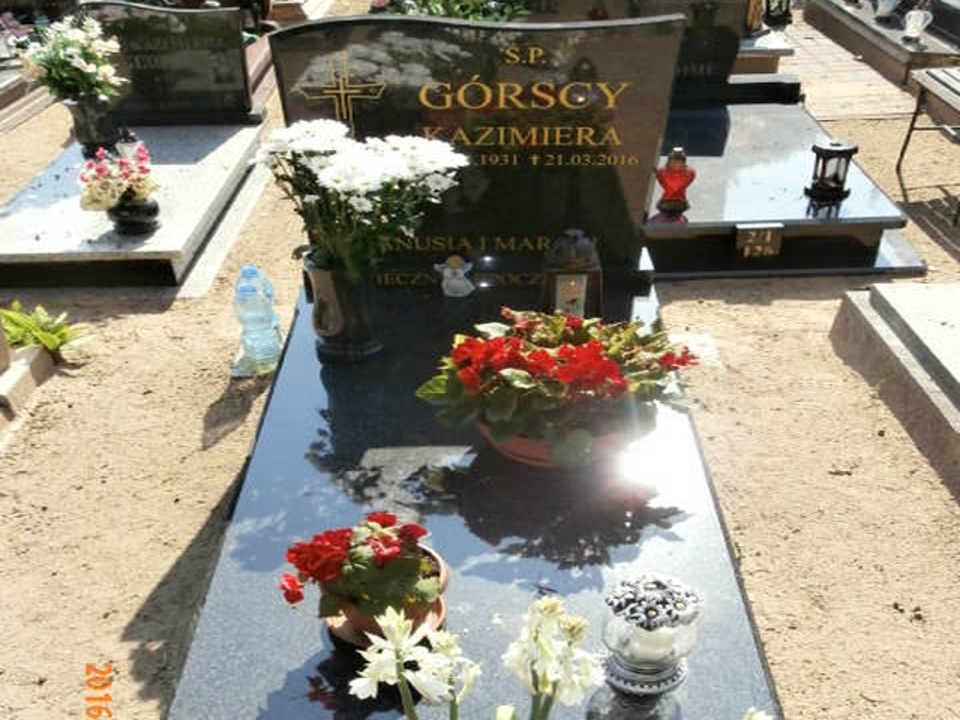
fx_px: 832
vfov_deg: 46.8
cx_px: 480
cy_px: 360
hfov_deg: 60.0
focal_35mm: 30
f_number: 3.5
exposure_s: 1/500
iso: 100
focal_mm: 5.36
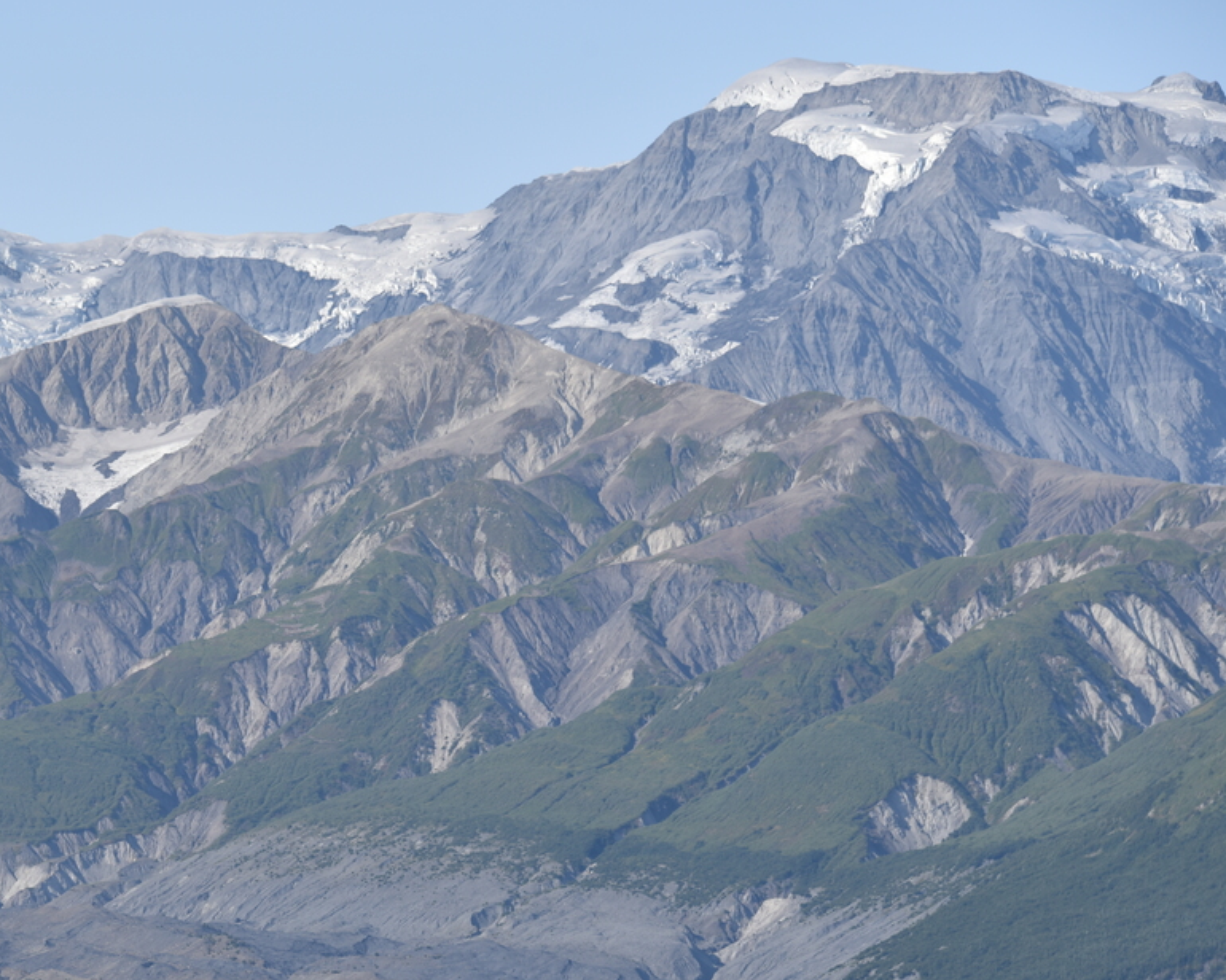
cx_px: 293
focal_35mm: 234
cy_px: 663
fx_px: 8491
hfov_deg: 8.2
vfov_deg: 6.6
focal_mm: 150
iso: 100
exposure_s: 1/320
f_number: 8
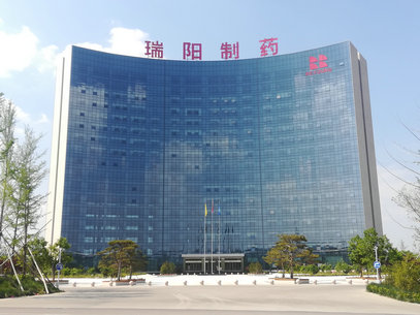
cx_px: 210
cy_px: 158
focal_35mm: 40
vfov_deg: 35.9
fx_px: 485
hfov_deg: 46.8
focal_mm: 3.81
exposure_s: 1/583
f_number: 2.2
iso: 50
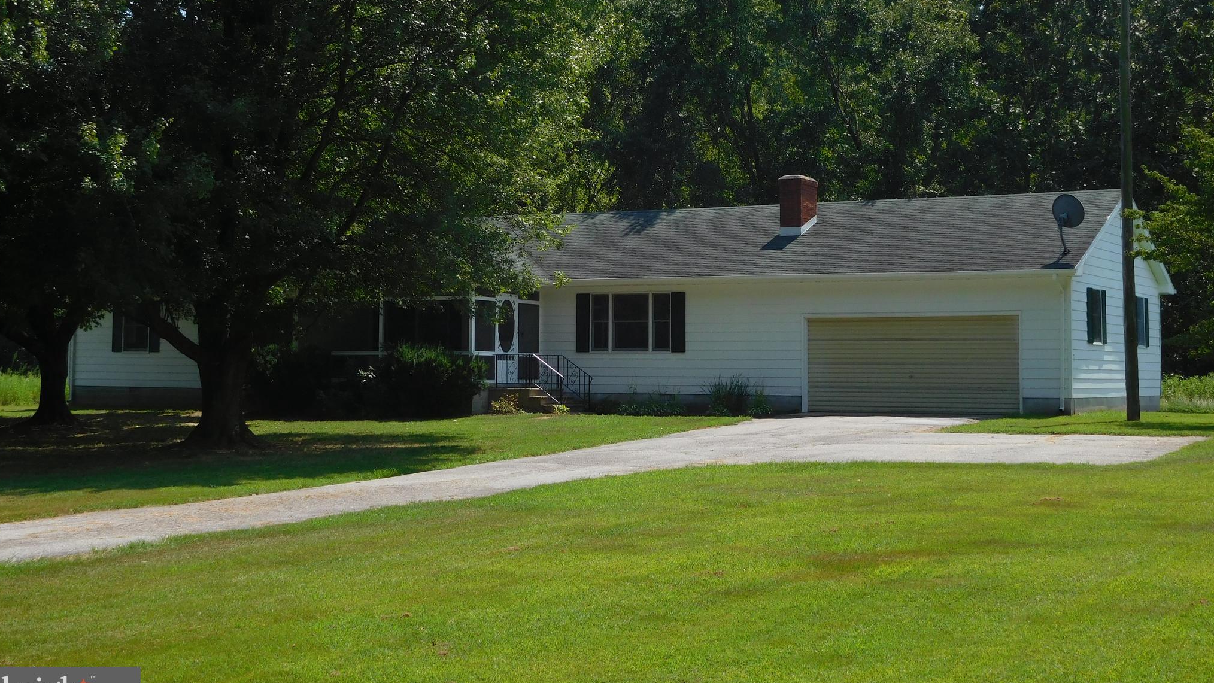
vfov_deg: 21.8
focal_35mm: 55
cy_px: 256
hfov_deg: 37.8
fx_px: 1771
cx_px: 604
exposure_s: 1/800
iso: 125
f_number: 4.1
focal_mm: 8.9
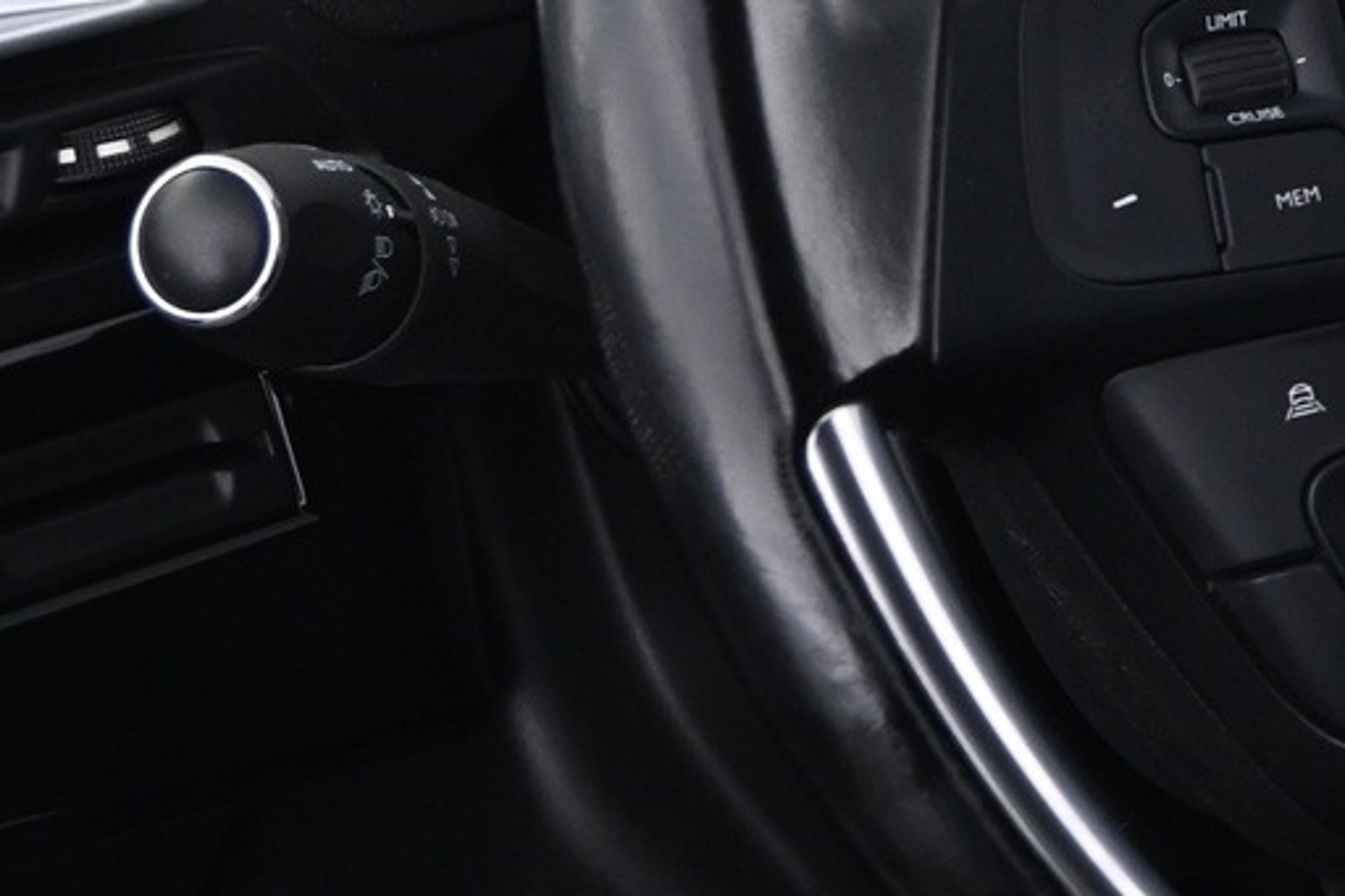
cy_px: 176
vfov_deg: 9.9
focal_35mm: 138
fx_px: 5138
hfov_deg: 14.4
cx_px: 1658
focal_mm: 29
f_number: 4.8
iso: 1600
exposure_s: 1/10
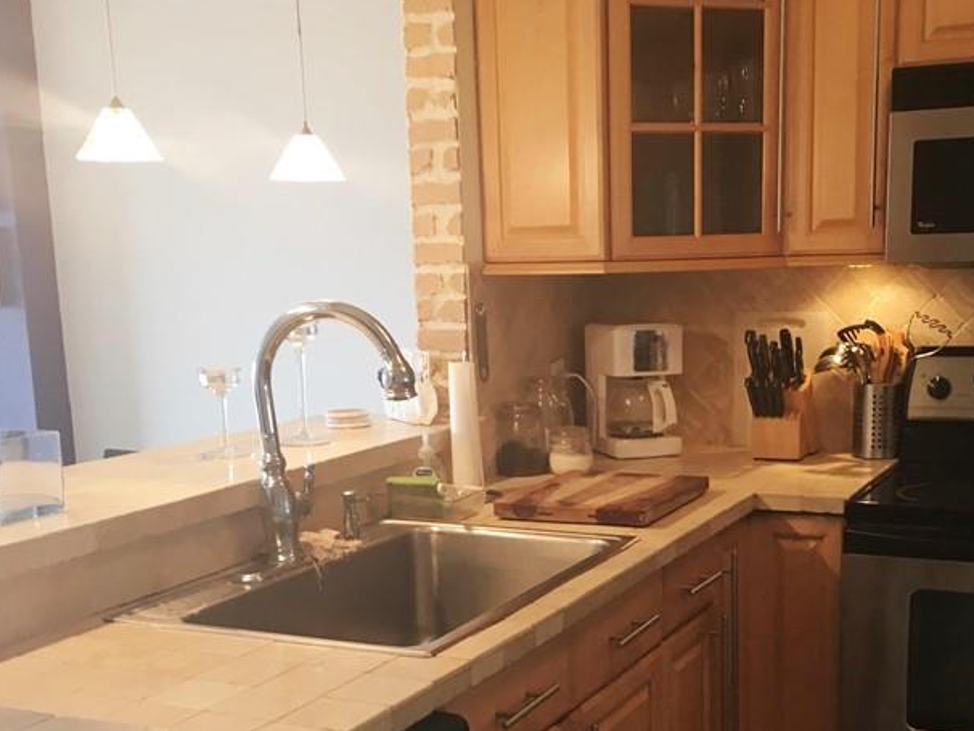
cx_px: 559
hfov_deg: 38.8
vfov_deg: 29.2
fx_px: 1379
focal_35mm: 49
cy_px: 556
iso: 50
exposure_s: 1/30
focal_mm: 4.15
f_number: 2.2
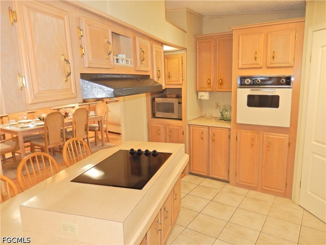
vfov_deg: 54.9
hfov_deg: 69.4
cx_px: 163
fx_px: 235
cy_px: 122
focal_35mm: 25
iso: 200
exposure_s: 1/30
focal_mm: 4.5
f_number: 3.4
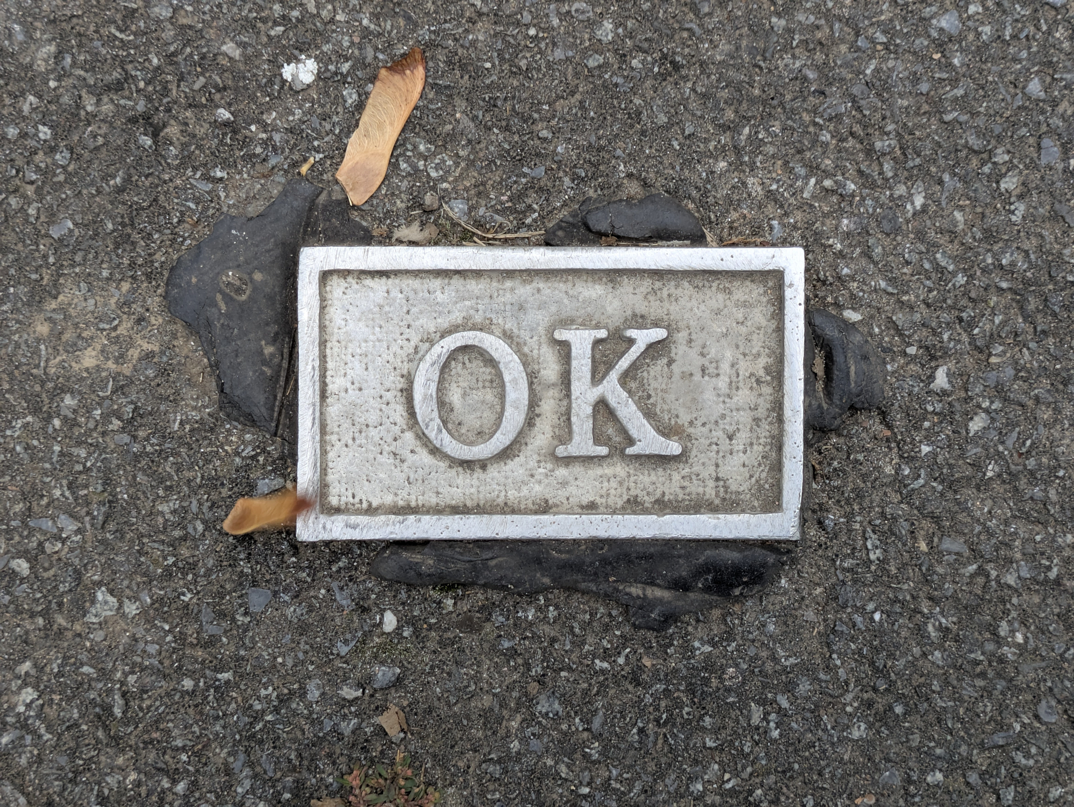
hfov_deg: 37.5
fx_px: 1583
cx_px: 537
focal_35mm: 51
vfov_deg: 28.6
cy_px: 404
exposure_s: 1/50
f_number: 1.89
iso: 62
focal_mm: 5.43
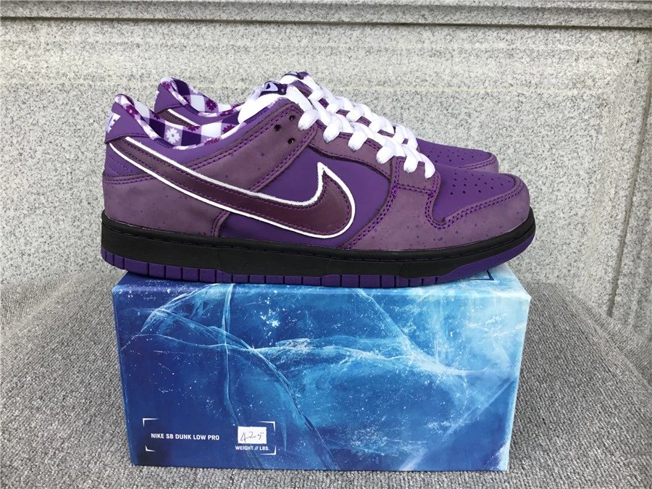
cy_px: 244
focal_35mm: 31
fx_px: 584
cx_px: 326
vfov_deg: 45.4
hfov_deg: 58.4
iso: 25
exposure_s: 1/50
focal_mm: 3.3
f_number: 2.4
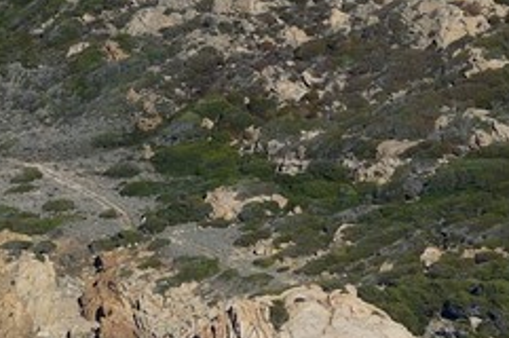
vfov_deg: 2.2
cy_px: -184
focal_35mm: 610
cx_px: 298
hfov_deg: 3.4
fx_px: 8613
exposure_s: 1/800
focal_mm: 92
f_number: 10
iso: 400
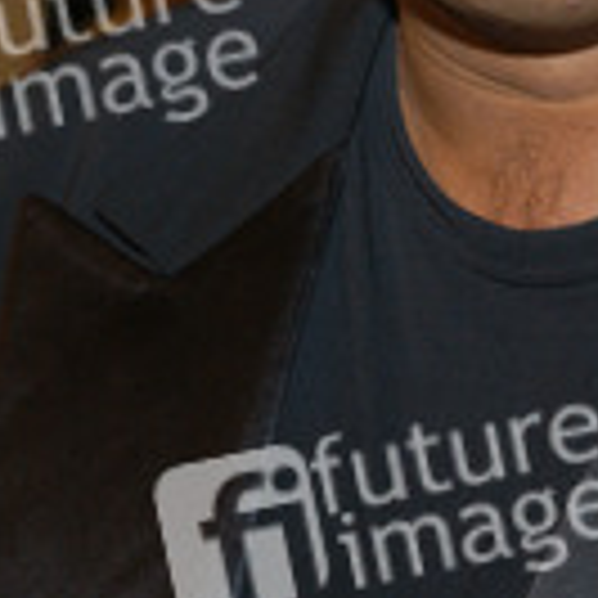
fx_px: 3367
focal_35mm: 172
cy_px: -162
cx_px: 517
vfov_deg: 10.0
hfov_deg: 10.1
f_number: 4.5
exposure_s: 1/50
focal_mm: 45
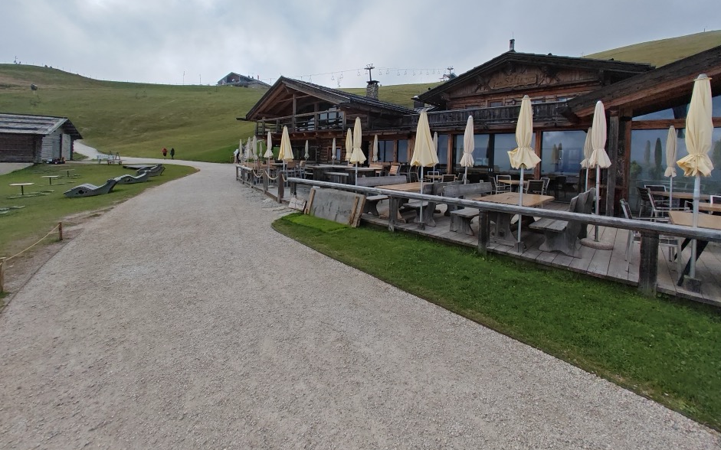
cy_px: 164
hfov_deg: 101.5
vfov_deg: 73.3
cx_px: 368
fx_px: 295
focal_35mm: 15
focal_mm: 1.82
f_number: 2
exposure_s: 1/1800
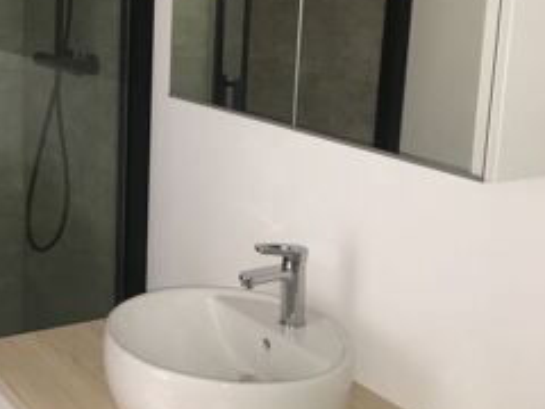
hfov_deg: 31.1
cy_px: 120
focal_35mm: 58
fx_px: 913
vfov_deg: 25.0
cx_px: 18
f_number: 2.2
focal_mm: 4.15
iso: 100
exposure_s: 1/17
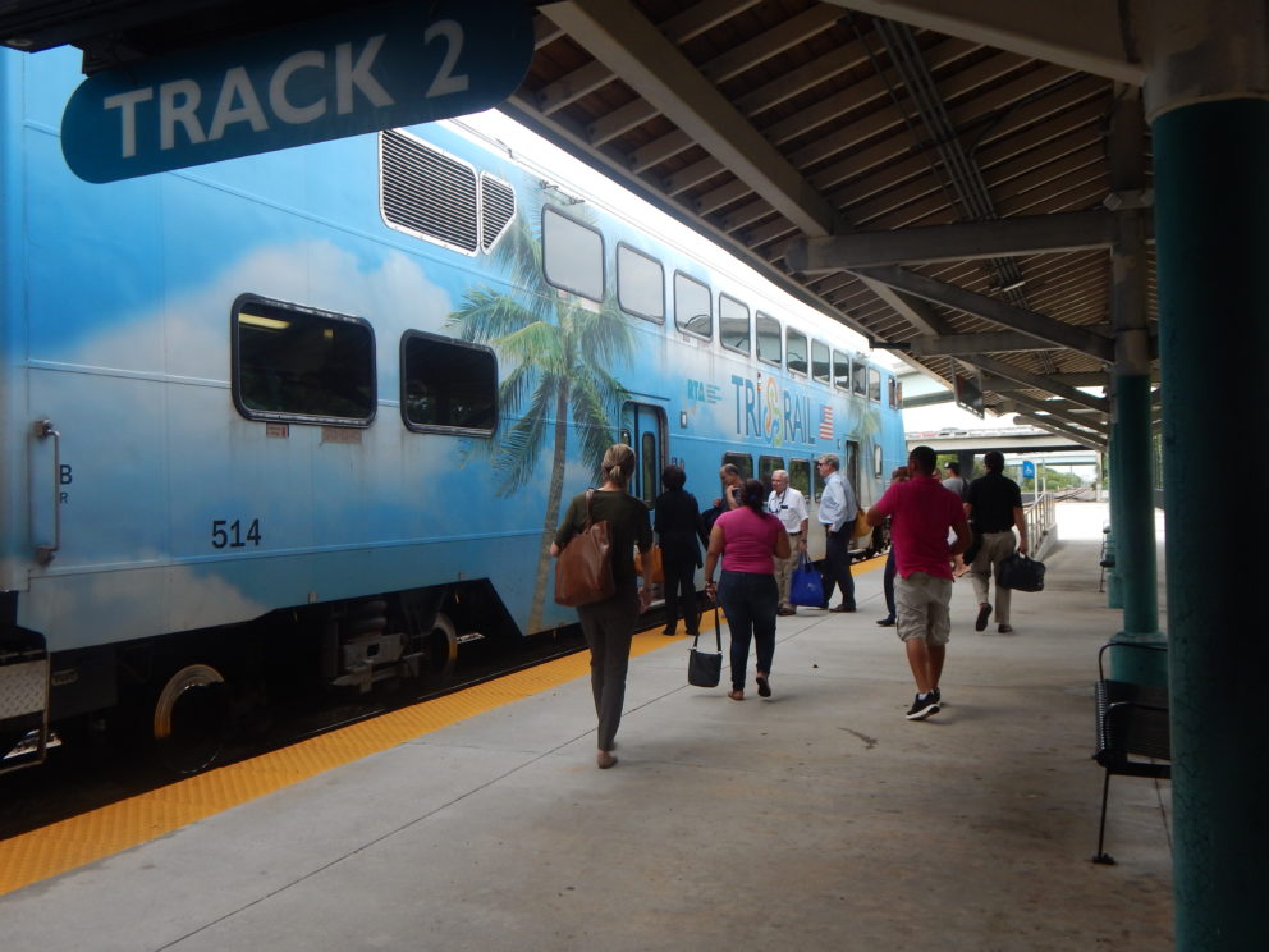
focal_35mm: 31
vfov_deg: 45.4
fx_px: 1136
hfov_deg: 58.4
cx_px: 634
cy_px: 476
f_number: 3.2
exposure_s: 1/200
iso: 125
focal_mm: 5.6
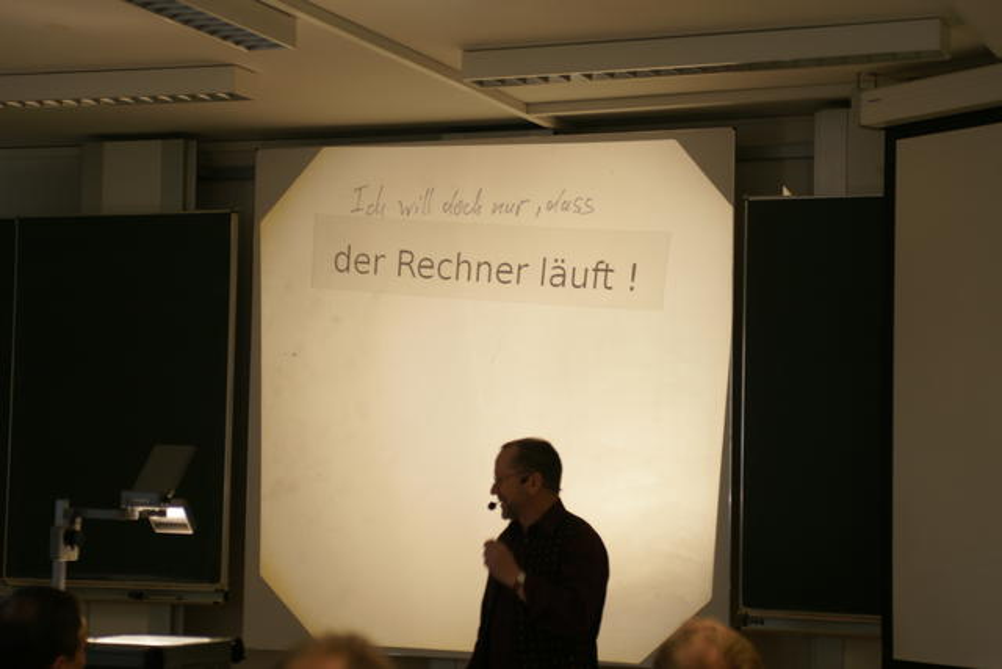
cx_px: 501
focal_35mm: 75
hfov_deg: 27.0
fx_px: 2088
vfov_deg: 18.2
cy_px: 334
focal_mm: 50
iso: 200
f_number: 4
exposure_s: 1/100
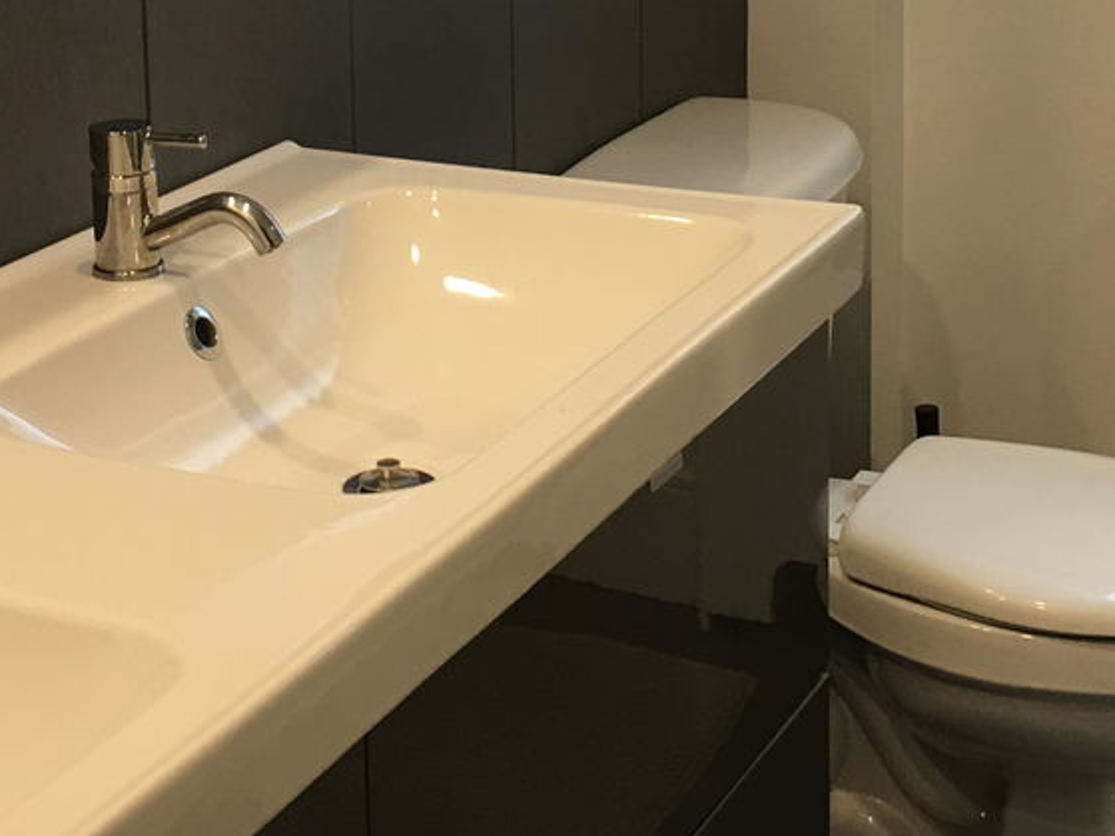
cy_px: -70
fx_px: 2673
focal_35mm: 83
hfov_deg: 23.5
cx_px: 457
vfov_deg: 17.2
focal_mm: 4.15
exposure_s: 1/30
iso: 32
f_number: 2.2
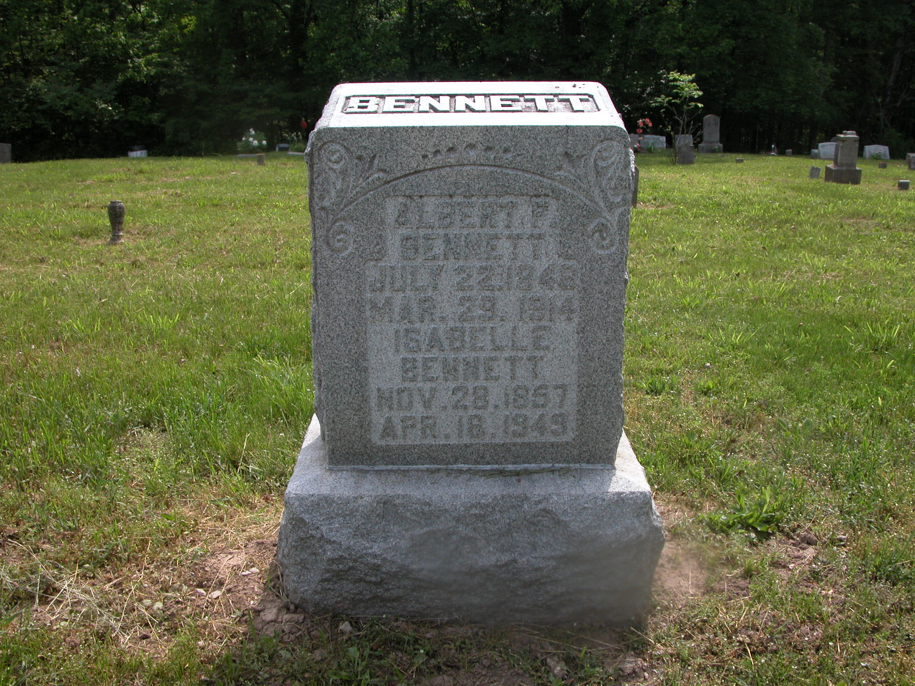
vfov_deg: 40.7
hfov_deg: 52.6
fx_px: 925
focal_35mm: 35
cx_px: 458
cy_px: 343
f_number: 5.6
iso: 100
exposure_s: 1/257
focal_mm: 8.9
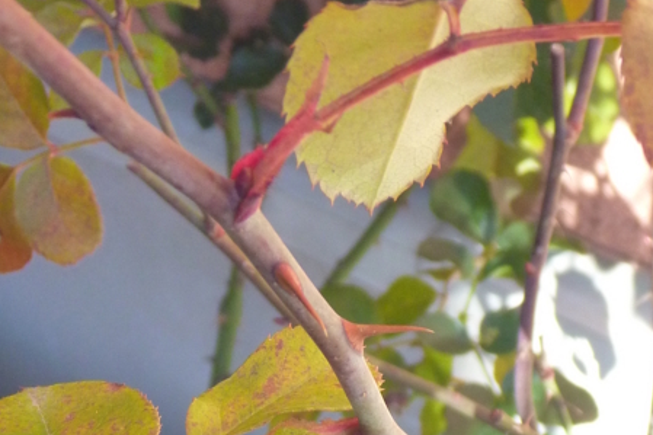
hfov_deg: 16.9
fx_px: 2194
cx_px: 345
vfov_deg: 11.1
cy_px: 543
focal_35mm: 121
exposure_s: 1/100
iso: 250
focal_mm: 9.1
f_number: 4.7
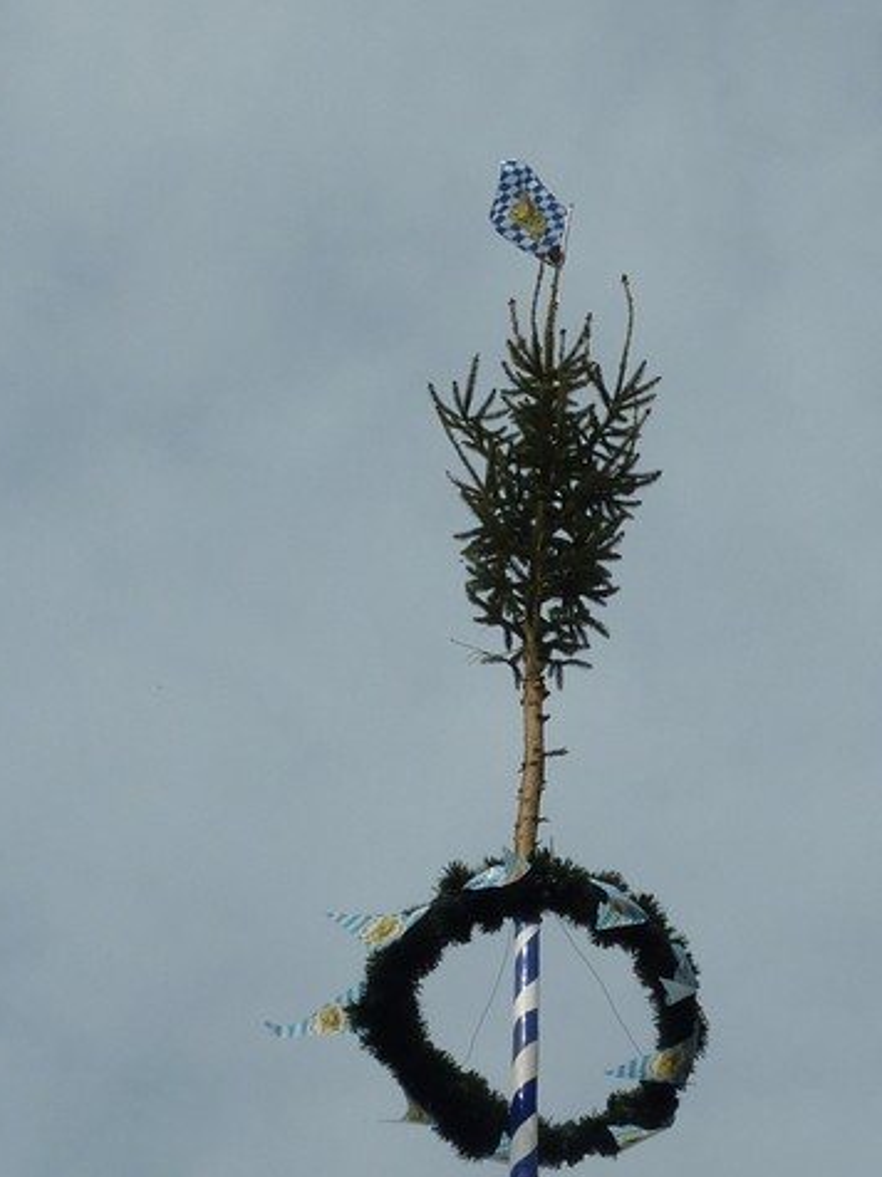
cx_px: 528
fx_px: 3263
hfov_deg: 15.4
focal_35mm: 96
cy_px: 617
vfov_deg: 20.4
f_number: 5.6
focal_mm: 6.9
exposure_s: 1/1000
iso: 80
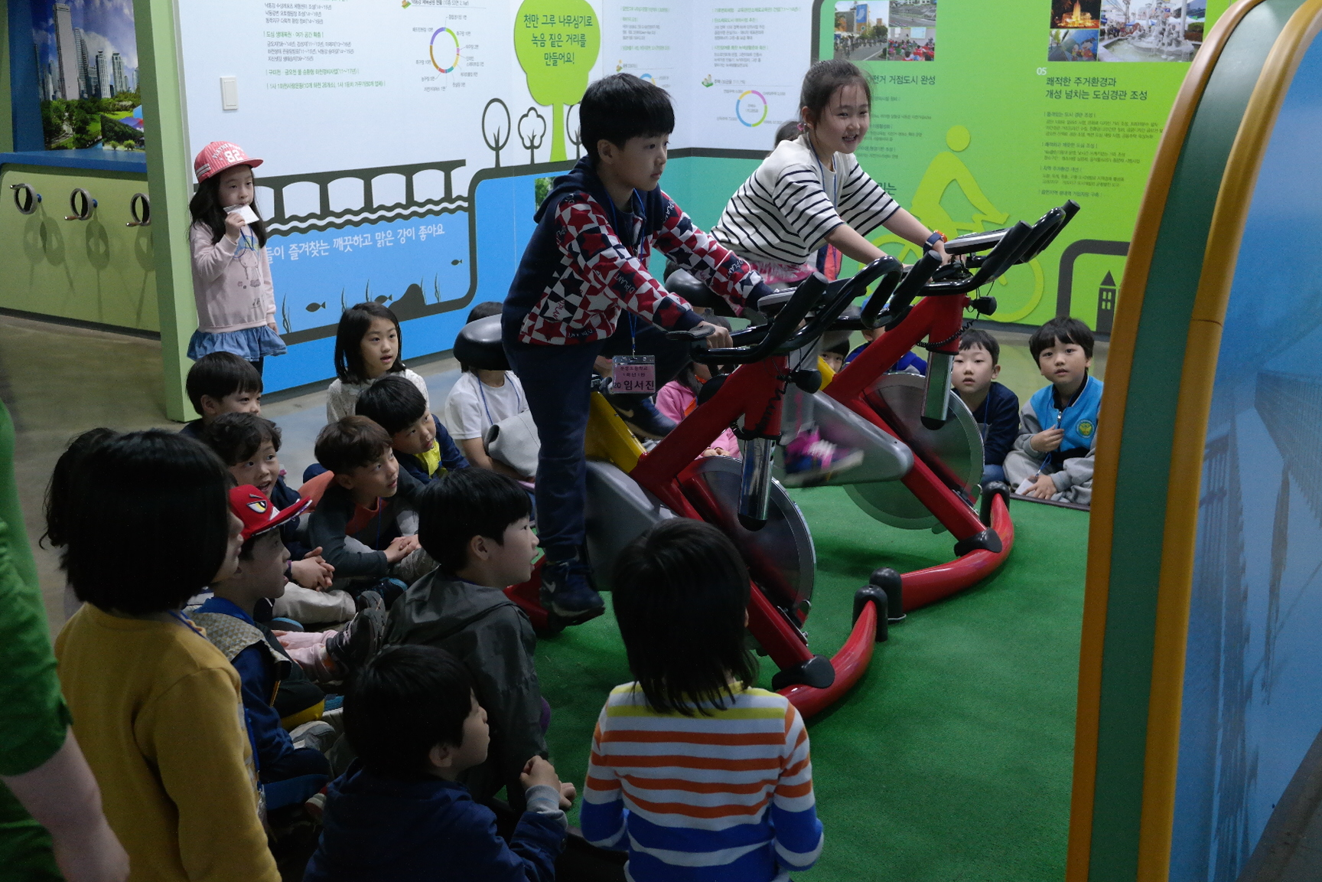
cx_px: 661
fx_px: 1469
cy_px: 441
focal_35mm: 40
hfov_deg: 48.5
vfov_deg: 33.4
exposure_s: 1/50
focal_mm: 26
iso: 1600
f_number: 4
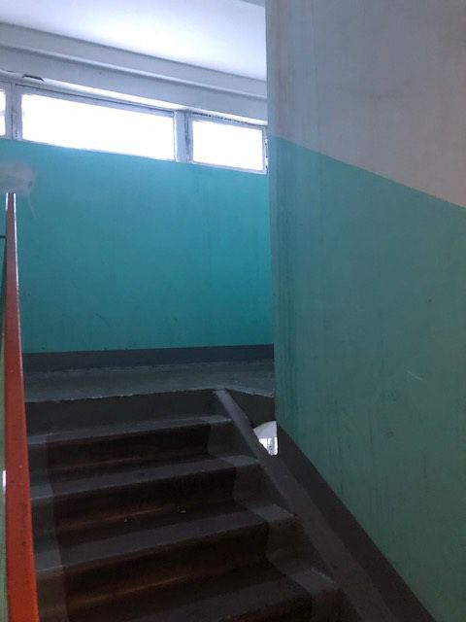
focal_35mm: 28
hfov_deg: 49.7
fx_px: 503
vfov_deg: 63.4
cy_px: 311
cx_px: 233
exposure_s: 1/4
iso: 100
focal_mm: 3.99
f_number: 1.8
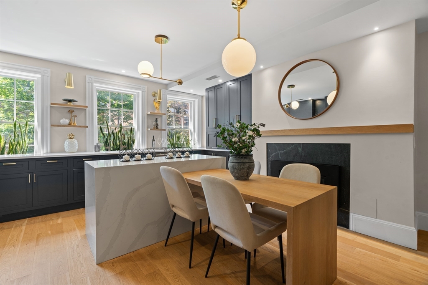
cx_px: 214
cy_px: 142
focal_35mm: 16
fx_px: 190
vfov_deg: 73.8
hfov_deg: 96.7
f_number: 9
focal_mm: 16
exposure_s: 1/1.25
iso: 320
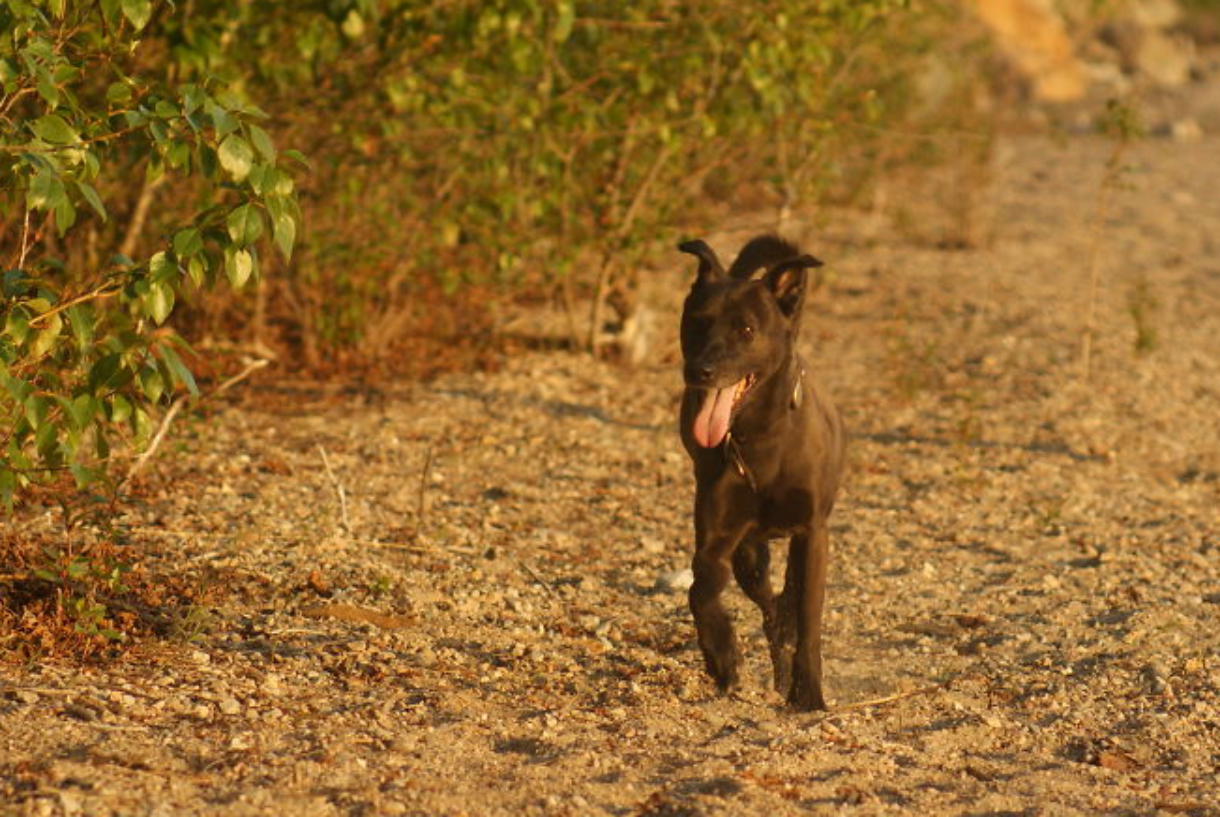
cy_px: 340
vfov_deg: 4.9
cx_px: 806
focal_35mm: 284
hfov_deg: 7.2
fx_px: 9637
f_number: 5.6
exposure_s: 1/250
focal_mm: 140
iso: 250
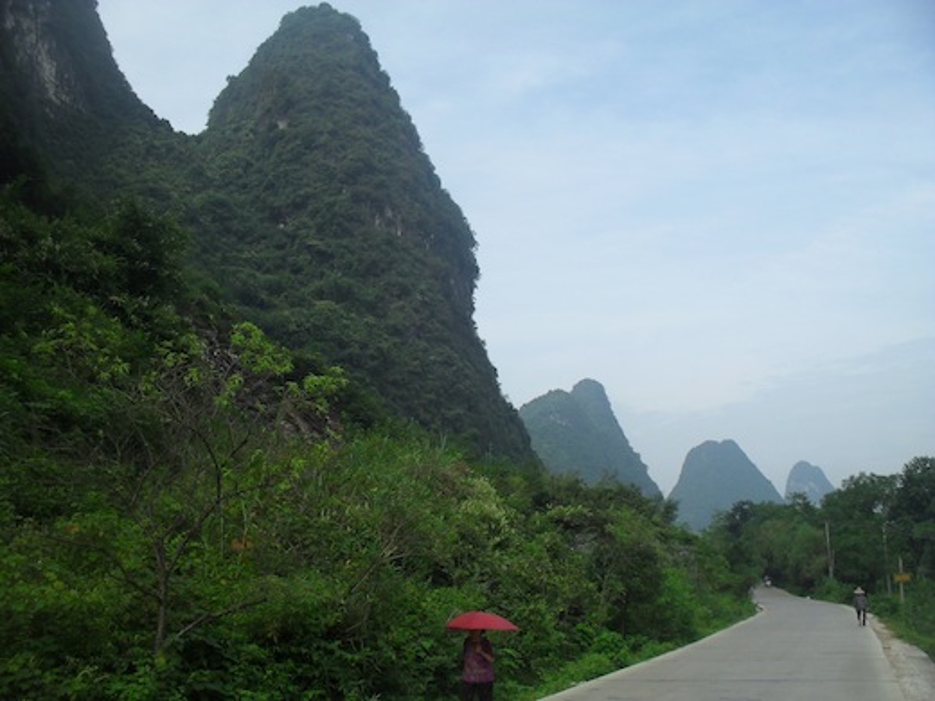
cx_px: 468
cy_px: 350
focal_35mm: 35
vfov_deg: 40.7
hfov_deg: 52.6
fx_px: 945
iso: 100
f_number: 8.4
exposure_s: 1/180
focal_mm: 6.3
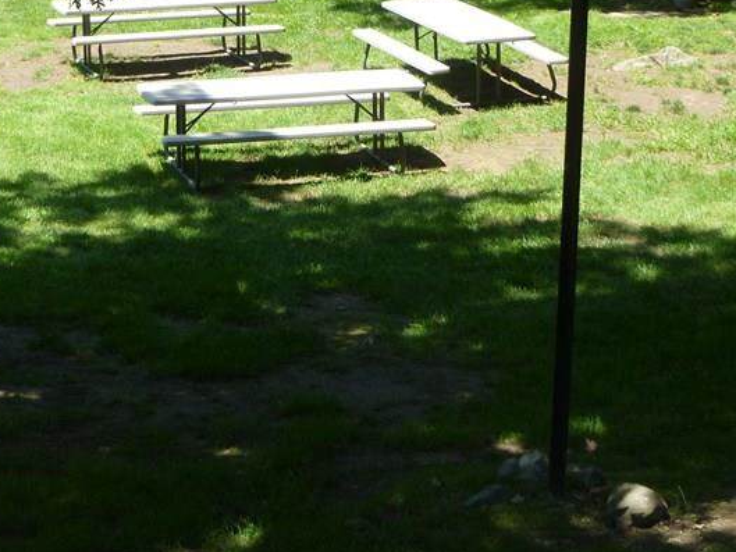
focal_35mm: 91
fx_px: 1935
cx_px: 202
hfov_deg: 21.4
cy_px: 25
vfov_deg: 16.0
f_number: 3.8
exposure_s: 1/160
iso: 80
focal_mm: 8.4
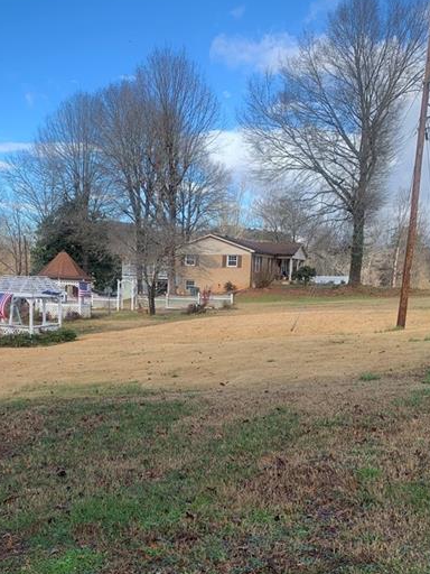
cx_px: 174
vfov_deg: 47.2
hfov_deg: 36.7
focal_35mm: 39
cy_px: 379
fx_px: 646
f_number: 1.8
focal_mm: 4.25
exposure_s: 1/856
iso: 25
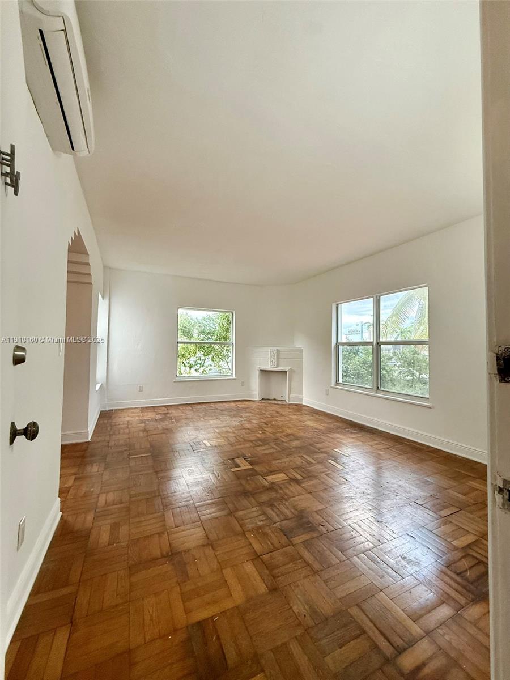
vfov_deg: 102.1
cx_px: 255
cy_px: 340
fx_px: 275
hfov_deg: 85.7
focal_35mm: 14
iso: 320
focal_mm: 2.22
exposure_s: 1/120
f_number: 2.2
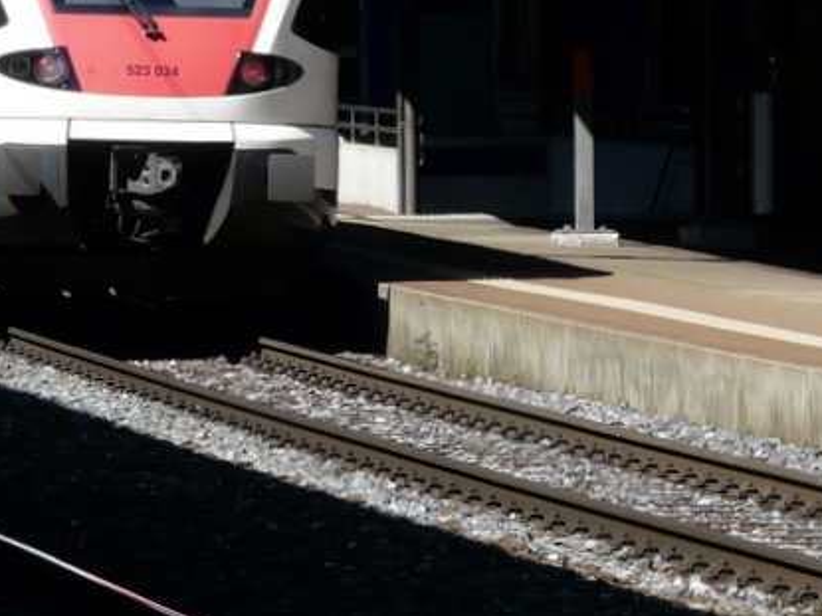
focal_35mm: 465
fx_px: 11039
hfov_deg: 4.3
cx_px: 63
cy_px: 8
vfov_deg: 3.2
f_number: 5.6
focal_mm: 31.7
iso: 100
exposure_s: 1/400
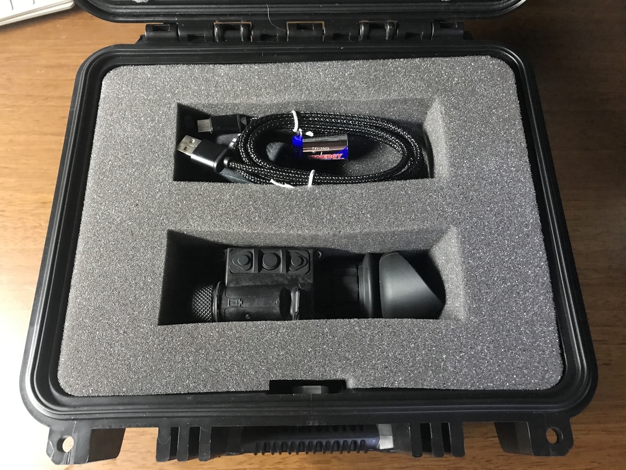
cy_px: 235
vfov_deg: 49.7
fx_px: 506
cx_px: 313
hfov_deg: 63.4
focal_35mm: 28
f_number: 1.8
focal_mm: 3.99
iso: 100
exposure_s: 1/15
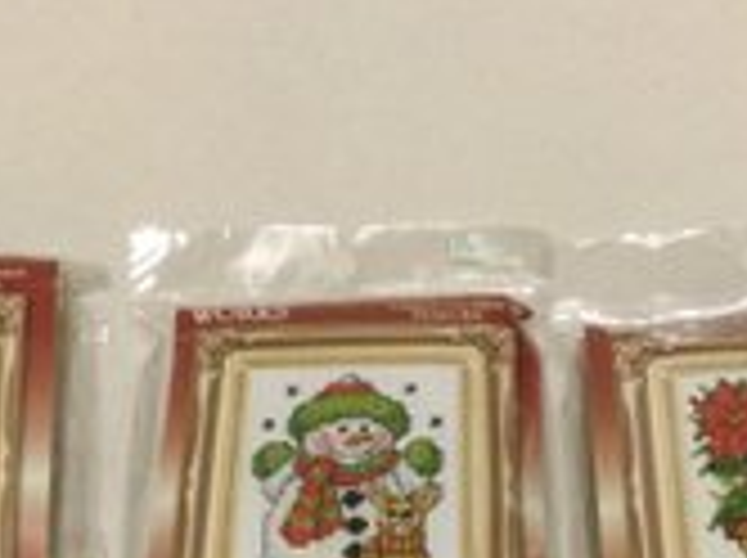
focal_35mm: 64
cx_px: 376
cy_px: 457
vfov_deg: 22.5
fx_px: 1379
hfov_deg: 30.3
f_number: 2.4
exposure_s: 1/20
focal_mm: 3.3
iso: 200
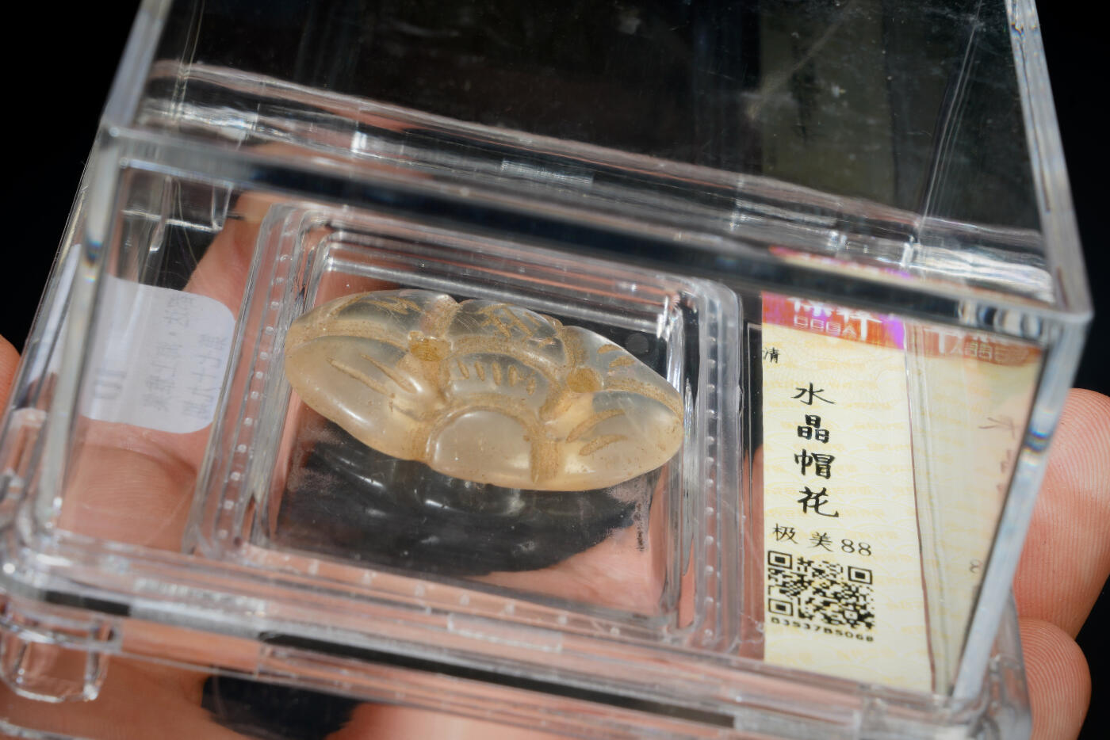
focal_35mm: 109
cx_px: 555
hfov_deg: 18.8
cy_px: 370
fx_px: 3361
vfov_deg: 12.6
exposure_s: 1/160
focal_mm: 73
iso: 100
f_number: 18
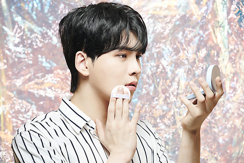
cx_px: 122
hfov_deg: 13.7
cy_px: 82
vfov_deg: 9.2
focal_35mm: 150
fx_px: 1017
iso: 64
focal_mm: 150
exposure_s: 1/125
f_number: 5.6
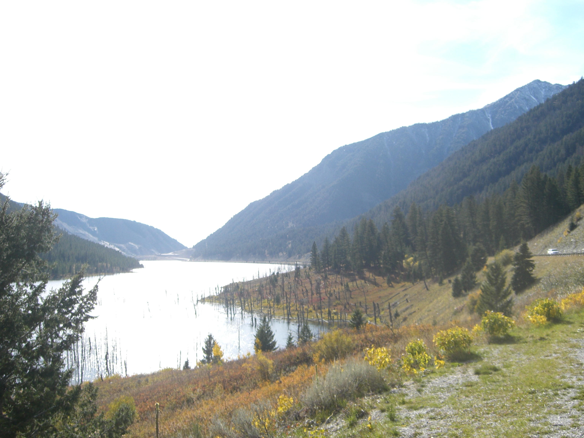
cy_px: 219
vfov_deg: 37.7
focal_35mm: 38
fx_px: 641
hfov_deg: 49.0
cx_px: 292
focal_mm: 7.9
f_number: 2.8
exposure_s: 1/1000
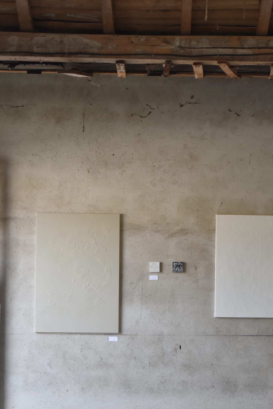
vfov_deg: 18.6
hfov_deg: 12.4
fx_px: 1251
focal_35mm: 110
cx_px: 167
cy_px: 249
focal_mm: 52
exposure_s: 1/60
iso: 640
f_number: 5.6
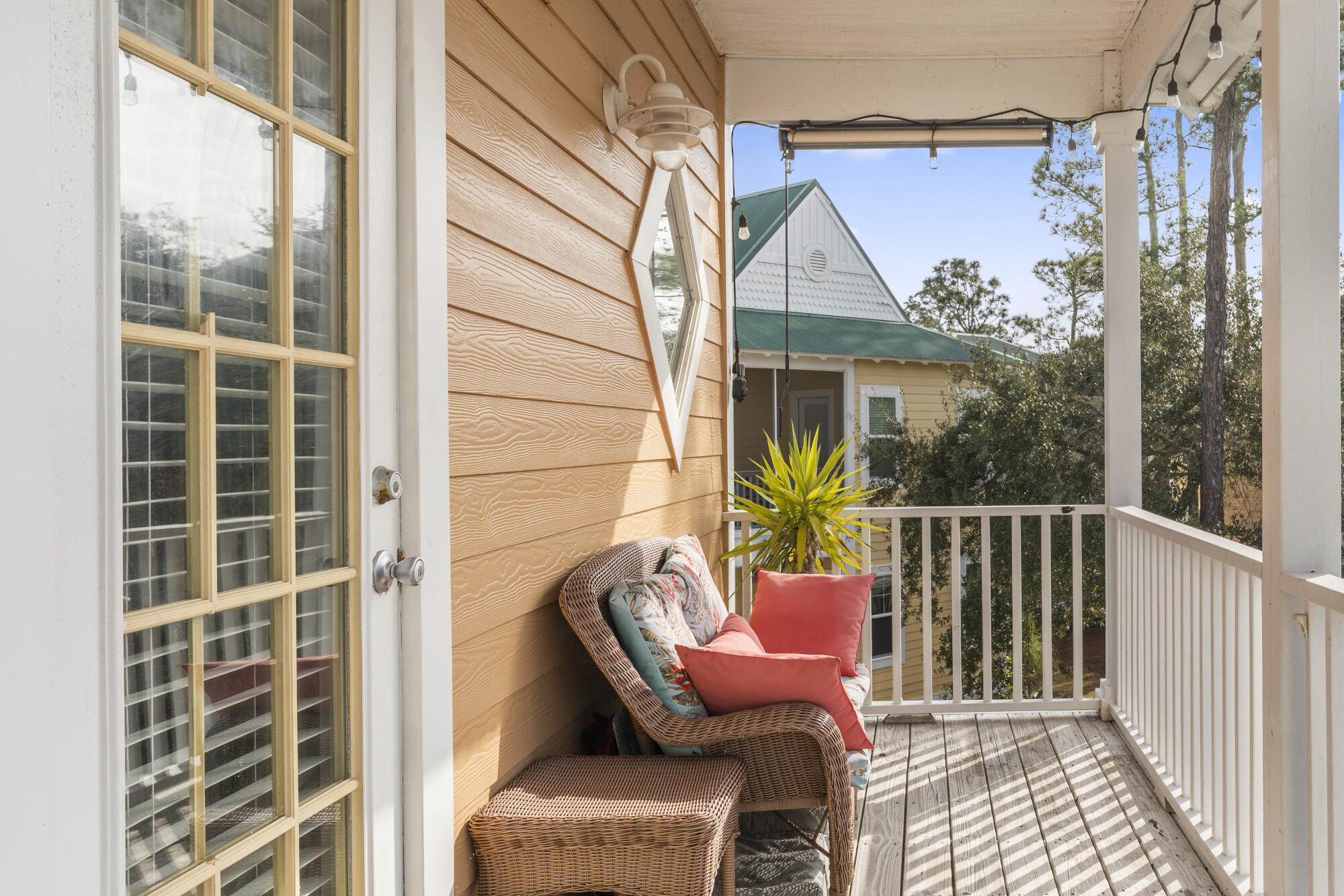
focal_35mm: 31
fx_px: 1165
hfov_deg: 57.8
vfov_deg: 42.1
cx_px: 954
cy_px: 436
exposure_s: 1/400
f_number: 8
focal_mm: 20.8
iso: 80
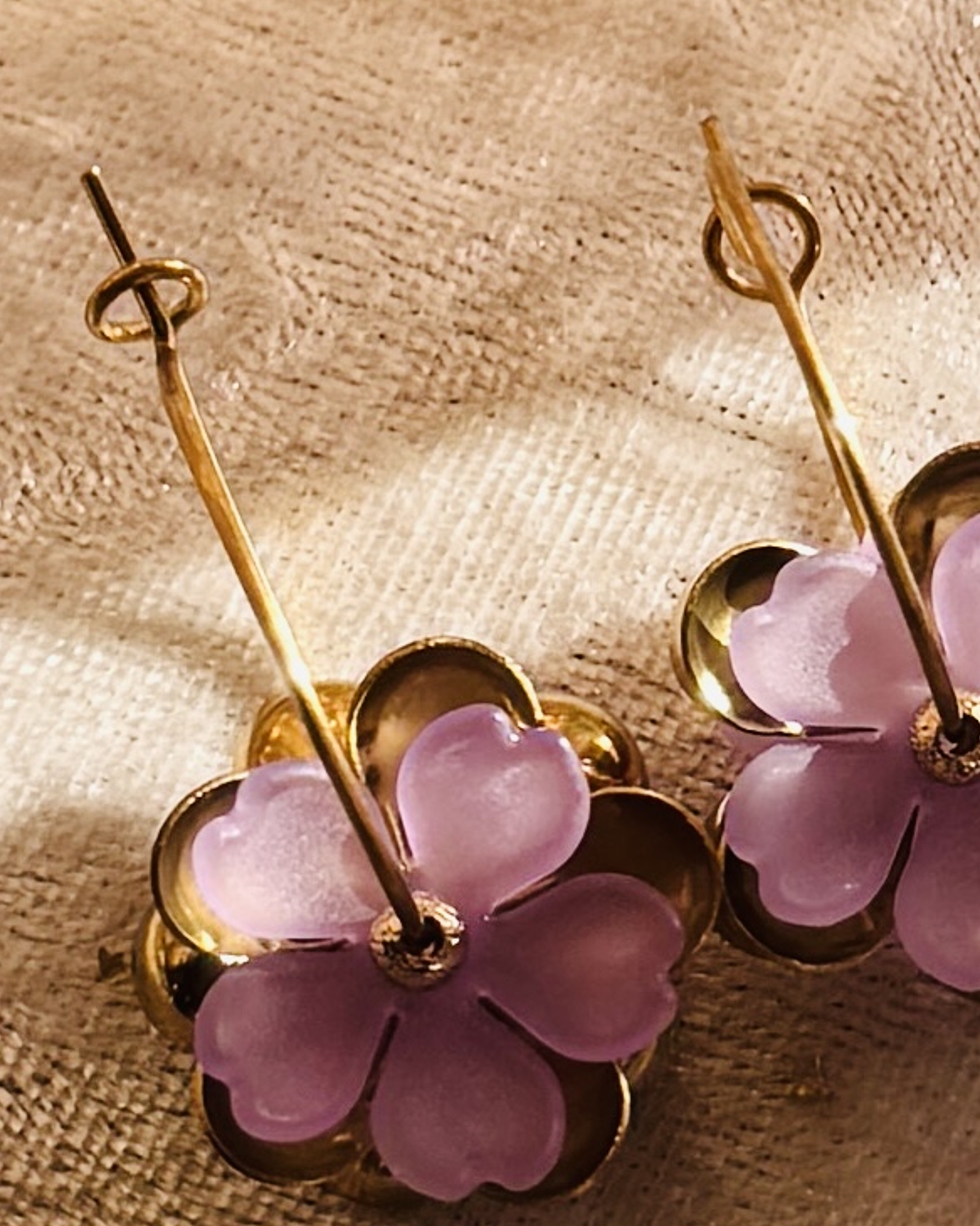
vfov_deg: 25.1
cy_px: 626
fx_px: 2756
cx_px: 167
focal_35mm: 76
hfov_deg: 19.9
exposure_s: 1/2506
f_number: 1.78
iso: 80
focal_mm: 6.76
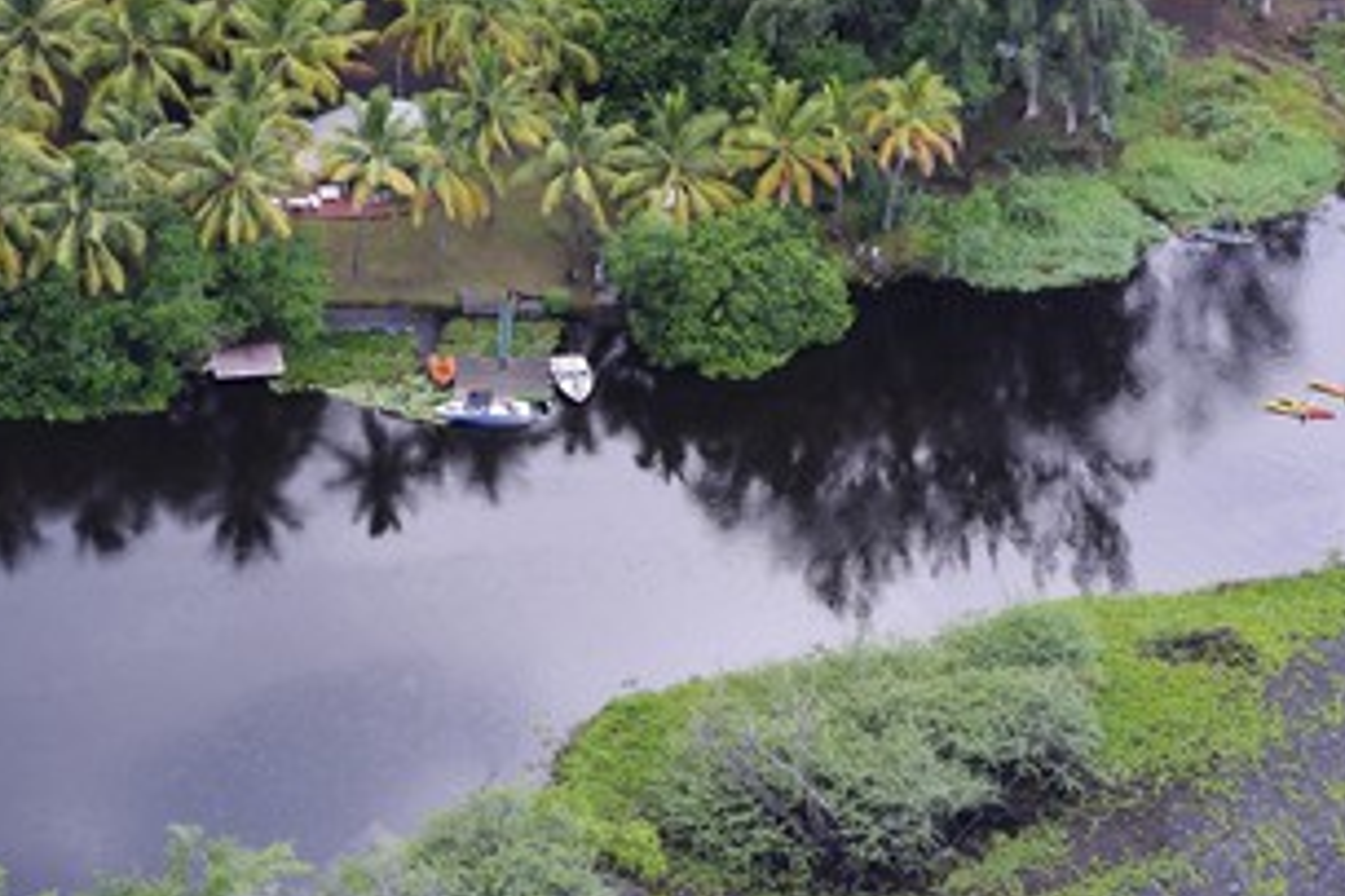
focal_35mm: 168
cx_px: 736
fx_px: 6273
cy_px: 331
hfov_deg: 12.2
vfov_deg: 8.2
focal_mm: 122
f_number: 3.5
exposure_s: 1/1000
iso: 800
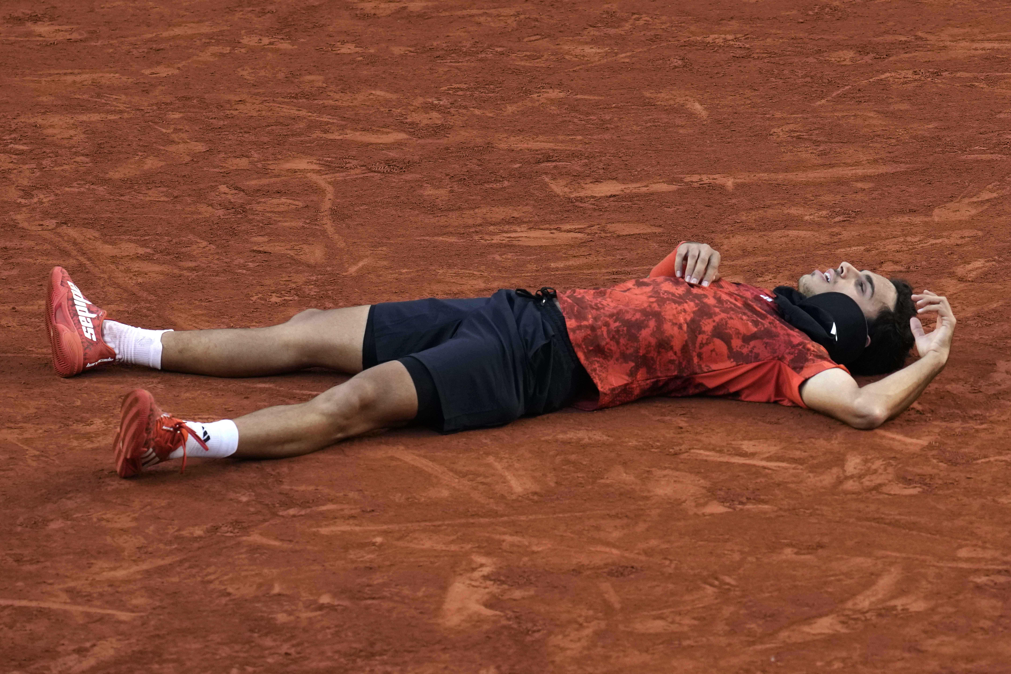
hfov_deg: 3.4
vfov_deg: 2.3
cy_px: 337
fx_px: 16849
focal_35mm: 600
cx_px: 506
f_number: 4
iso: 1250
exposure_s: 1/2500
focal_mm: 400
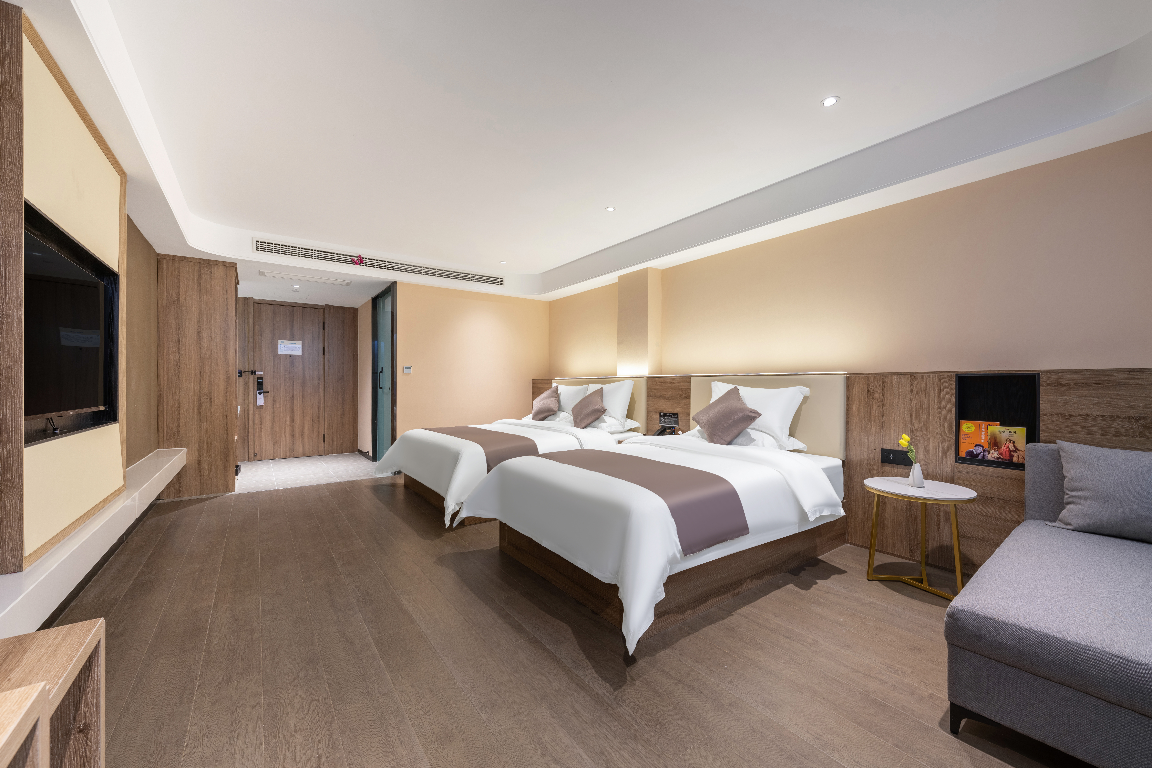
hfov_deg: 104.2
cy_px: 384
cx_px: 576
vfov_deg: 81.2
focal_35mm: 14
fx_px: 448
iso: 100
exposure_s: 1/2
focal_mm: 14
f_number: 9
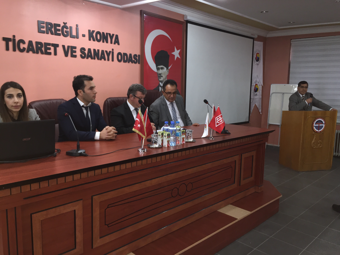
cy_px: 128
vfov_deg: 48.2
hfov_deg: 61.7
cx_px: 170
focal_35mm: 29
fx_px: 285
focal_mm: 4.15
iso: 80
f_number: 2.2
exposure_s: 1/20
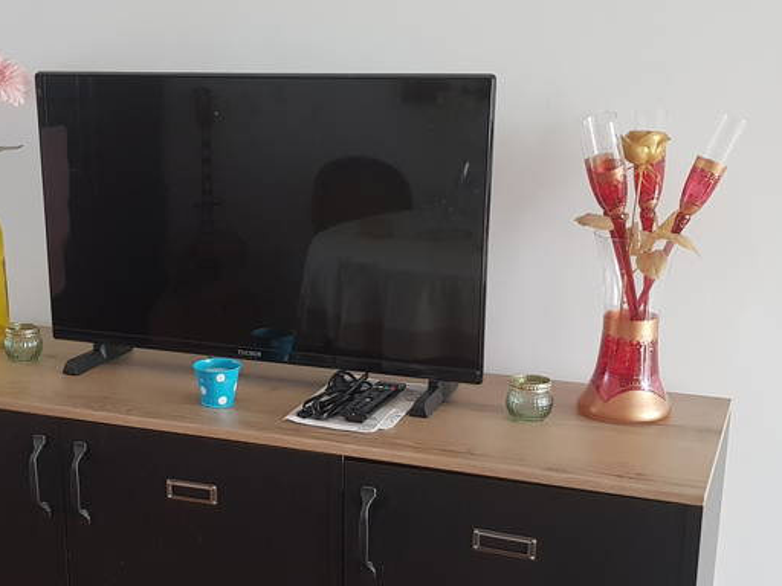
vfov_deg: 27.7
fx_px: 1175
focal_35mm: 52
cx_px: 312
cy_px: 427
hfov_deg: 36.7
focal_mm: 4.2
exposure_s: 1/14
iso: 200
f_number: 1.7
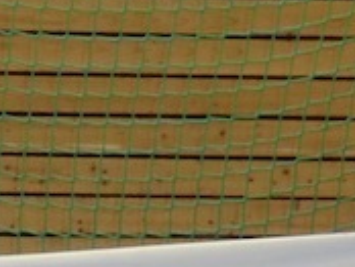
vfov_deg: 6.6
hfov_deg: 8.8
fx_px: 2218
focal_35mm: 216
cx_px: -286
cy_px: 585
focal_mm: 8.4
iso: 400
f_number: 4
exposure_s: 1/60
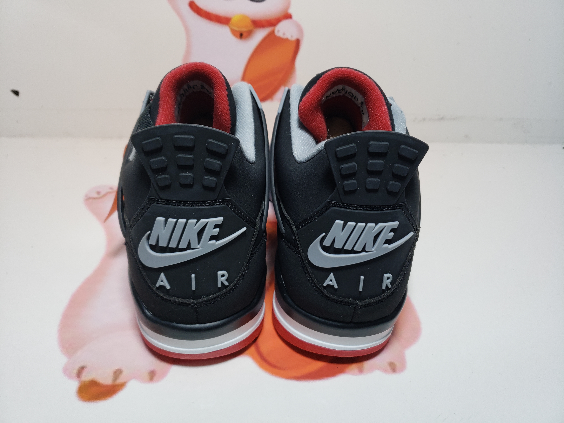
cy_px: 212
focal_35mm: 26
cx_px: 282
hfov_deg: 67.3
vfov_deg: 53.1
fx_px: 424
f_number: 1.5
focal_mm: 4.3
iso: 50
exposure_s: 1/434
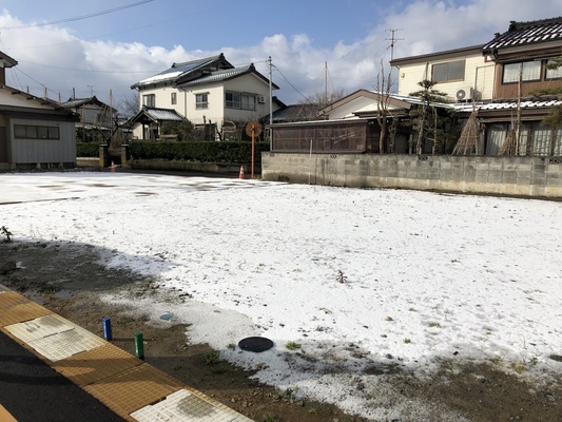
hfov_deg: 63.4
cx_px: 281
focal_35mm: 28
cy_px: 211
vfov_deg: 49.8
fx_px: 455
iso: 20
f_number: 1.8
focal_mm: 4
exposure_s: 1/4878
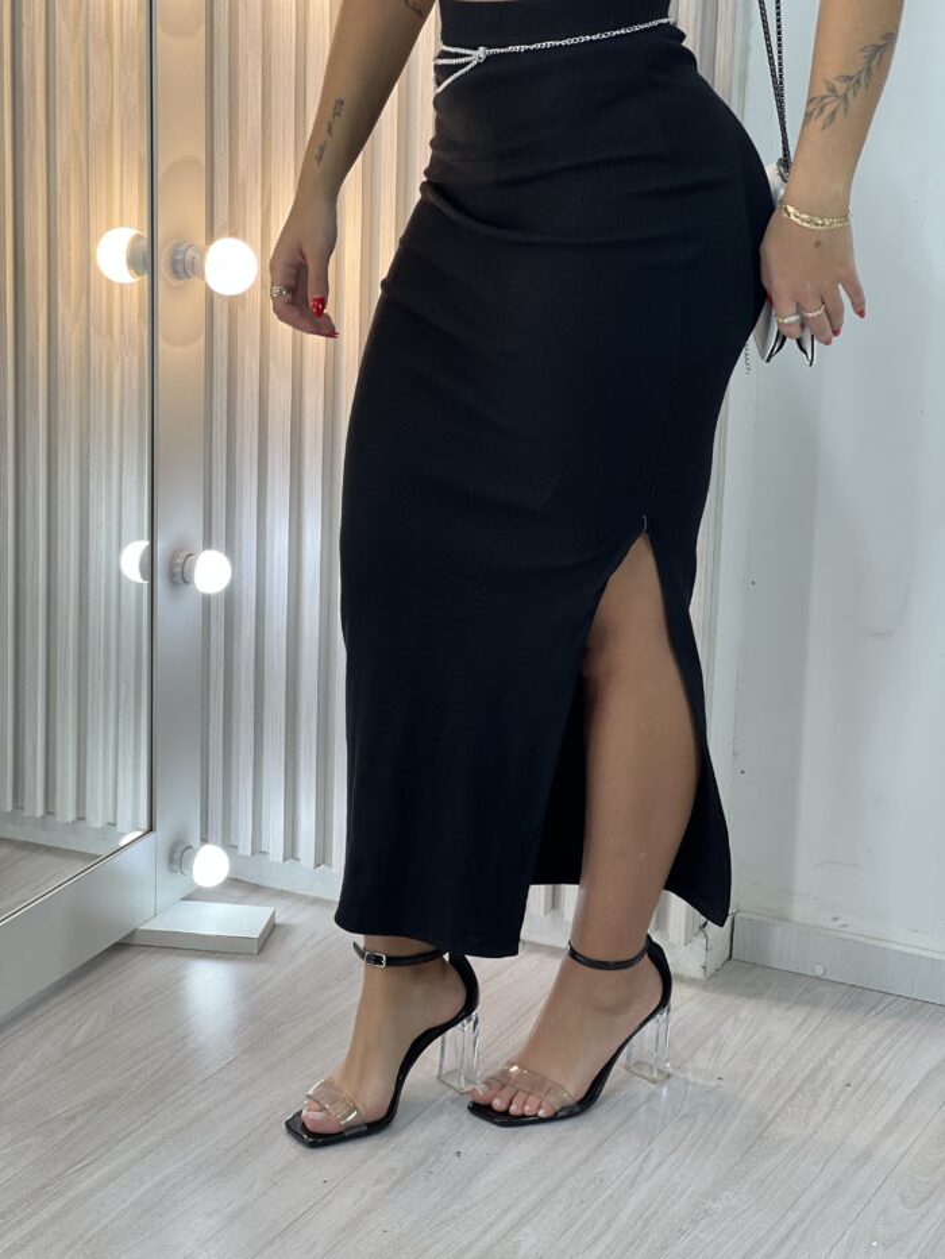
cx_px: 472
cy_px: 630
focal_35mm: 77
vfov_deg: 25.3
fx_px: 2802
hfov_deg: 19.1
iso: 64
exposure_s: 1/120
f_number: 2.8
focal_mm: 9
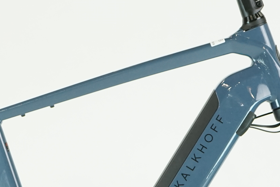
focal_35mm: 179
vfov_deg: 7.6
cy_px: 188
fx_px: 1392
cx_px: 103
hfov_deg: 11.5
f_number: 5.6
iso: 1600
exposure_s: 1/200
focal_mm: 49
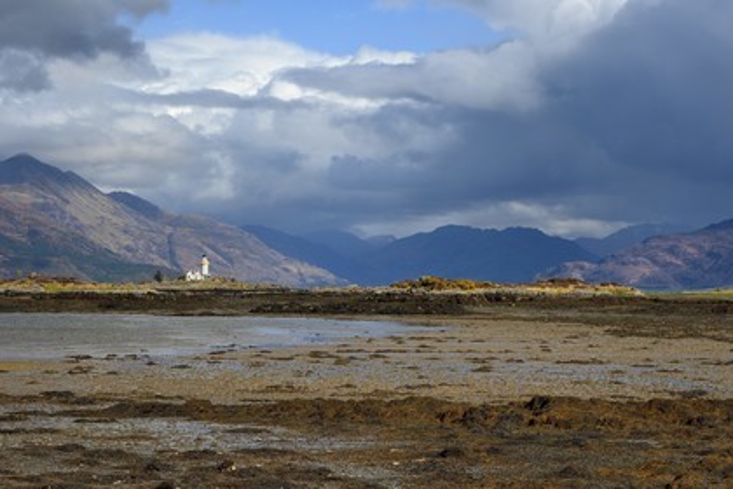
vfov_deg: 15.2
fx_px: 1832
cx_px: 366
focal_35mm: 90
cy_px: 244
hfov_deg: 22.6
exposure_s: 1/400
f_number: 11
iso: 200
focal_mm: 90
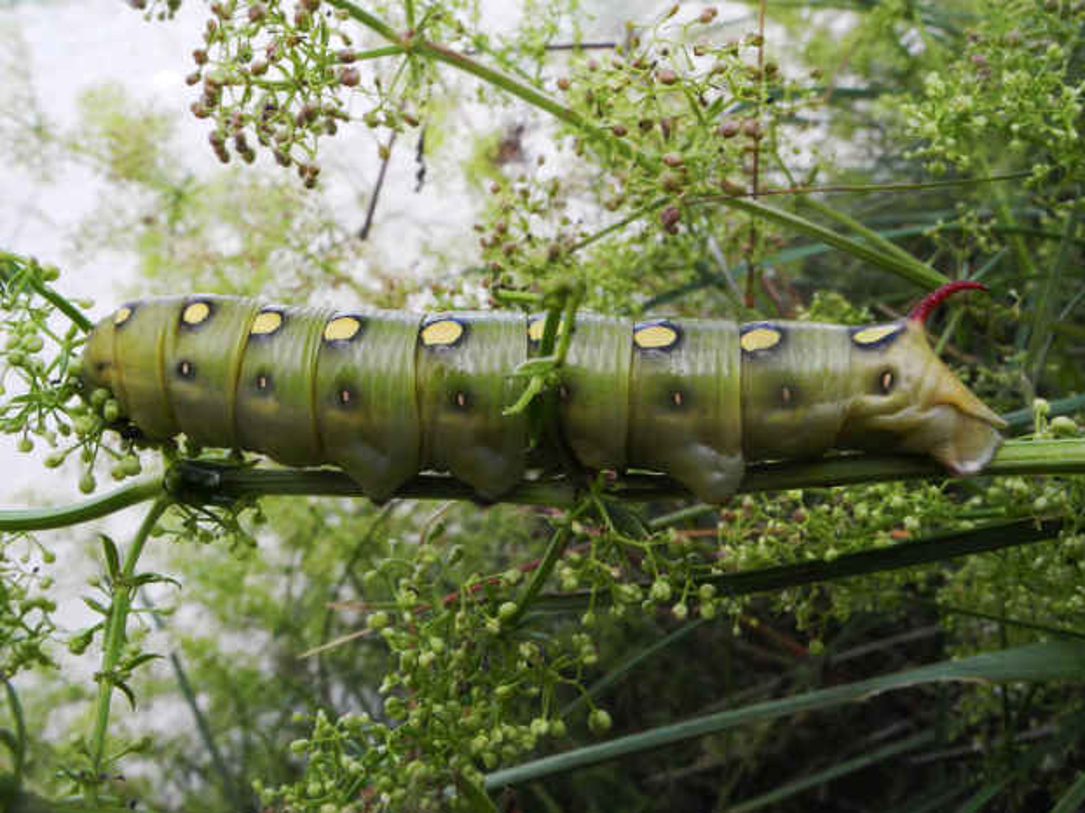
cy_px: 407
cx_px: 567
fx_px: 940
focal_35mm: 30
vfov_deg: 46.8
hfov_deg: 60.0
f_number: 8
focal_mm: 6
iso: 100
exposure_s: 1/50
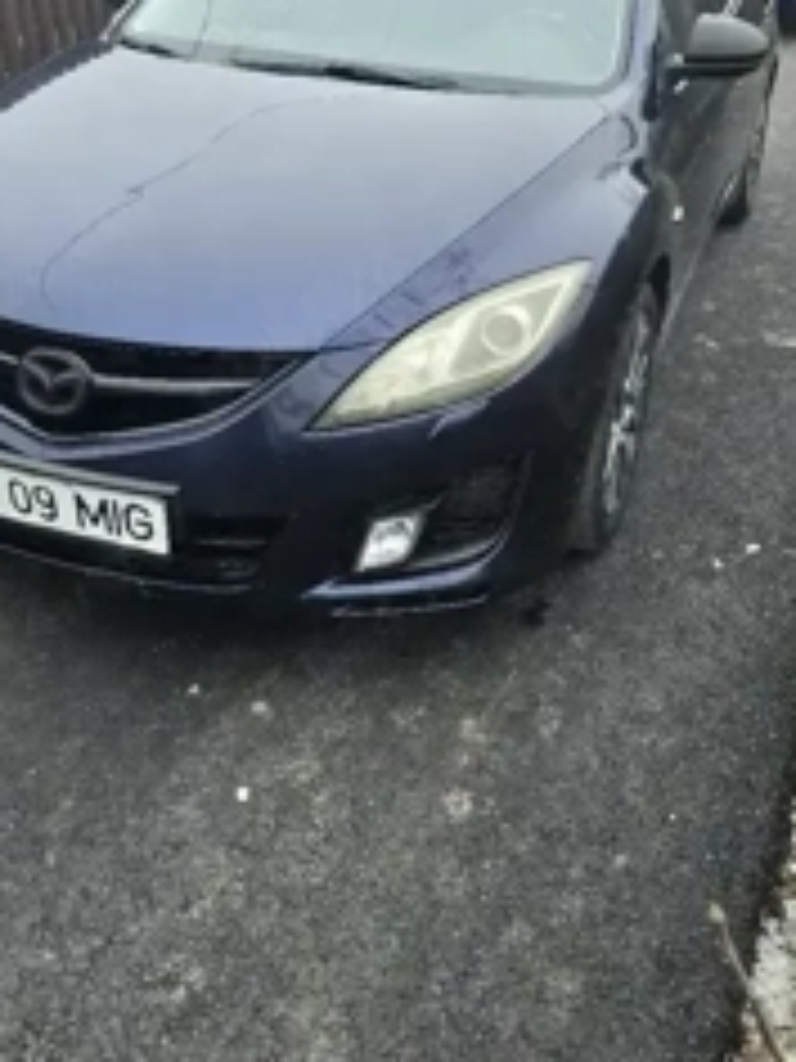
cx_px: 427
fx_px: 1196
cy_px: 360
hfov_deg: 36.8
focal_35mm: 39
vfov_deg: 47.1
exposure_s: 1/182
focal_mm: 6.3
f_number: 1.7
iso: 16
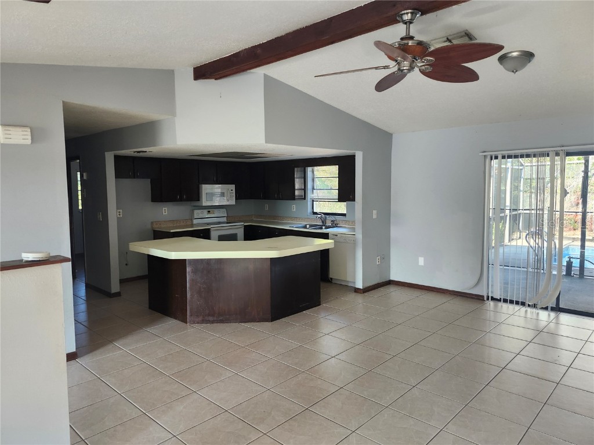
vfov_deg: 58.9
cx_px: 297
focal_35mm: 23
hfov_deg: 73.9
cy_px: 222
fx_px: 395
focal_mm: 5.54
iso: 250
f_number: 1.8
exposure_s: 1/180
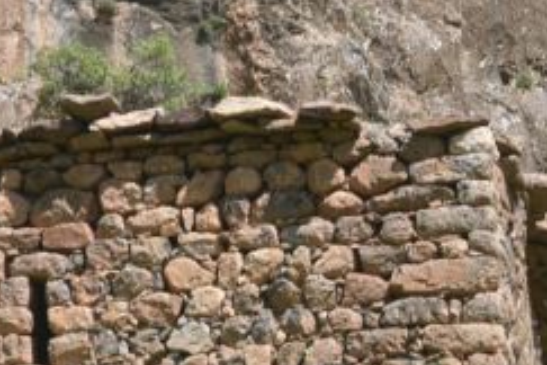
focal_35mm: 182
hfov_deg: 11.2
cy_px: 393
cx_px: 68
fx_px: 2765
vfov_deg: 7.5
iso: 125
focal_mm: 34
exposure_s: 1/125
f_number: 13
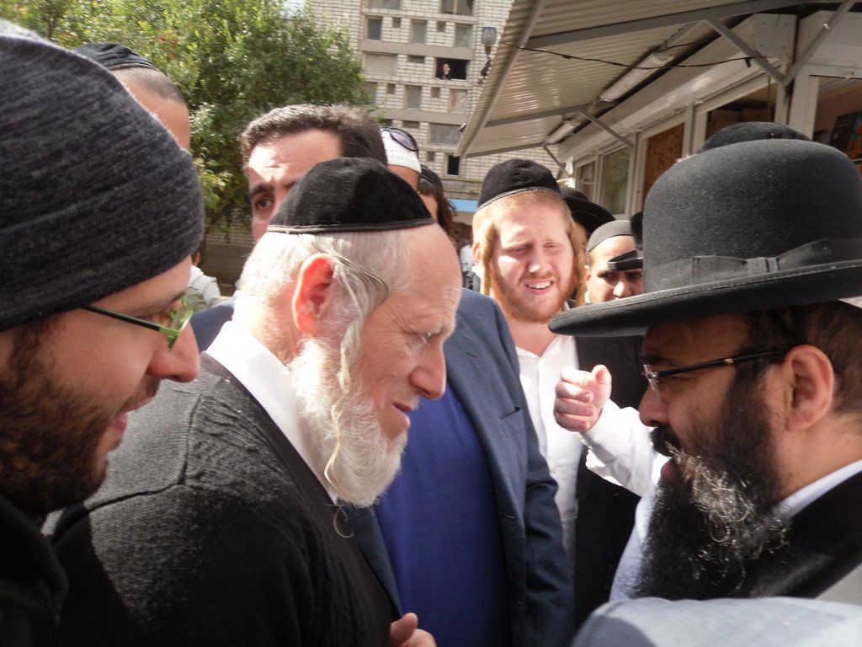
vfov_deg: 40.7
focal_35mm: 35
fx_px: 872
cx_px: 431
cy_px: 324
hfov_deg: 52.6
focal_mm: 6.3
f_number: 3.5
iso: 80
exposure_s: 1/234
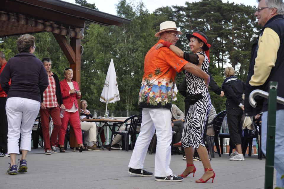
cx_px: 142
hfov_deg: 28.1
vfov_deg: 18.9
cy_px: 94
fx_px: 567
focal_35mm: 72
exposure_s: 1/125
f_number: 5.6
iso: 400
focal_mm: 48
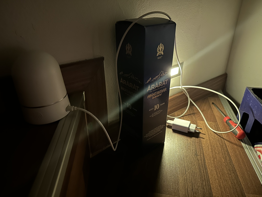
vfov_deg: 56.8
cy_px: 98
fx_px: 182
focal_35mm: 24
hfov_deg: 71.6
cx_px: 131
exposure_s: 1/9
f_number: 1.78
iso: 1250
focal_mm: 6.86
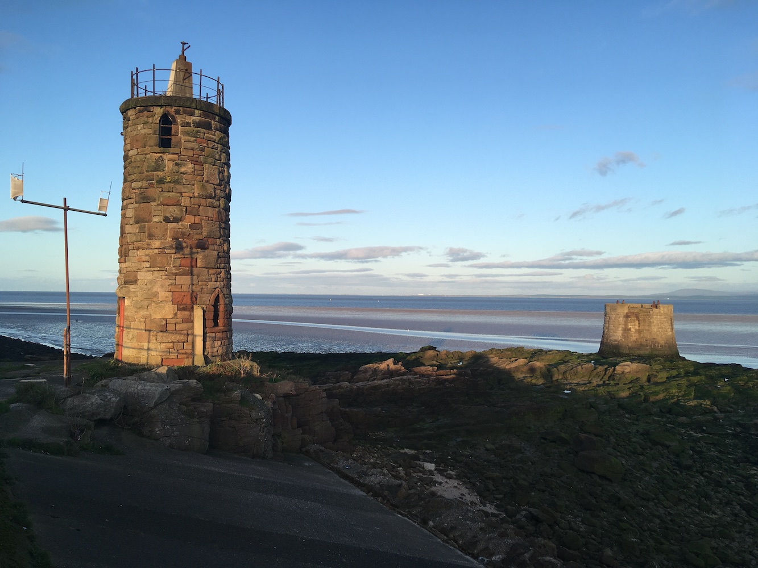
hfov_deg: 61.7
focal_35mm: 29
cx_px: 379
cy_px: 284
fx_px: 635
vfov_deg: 48.2
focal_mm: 4.15
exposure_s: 1/513
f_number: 2.2
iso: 25
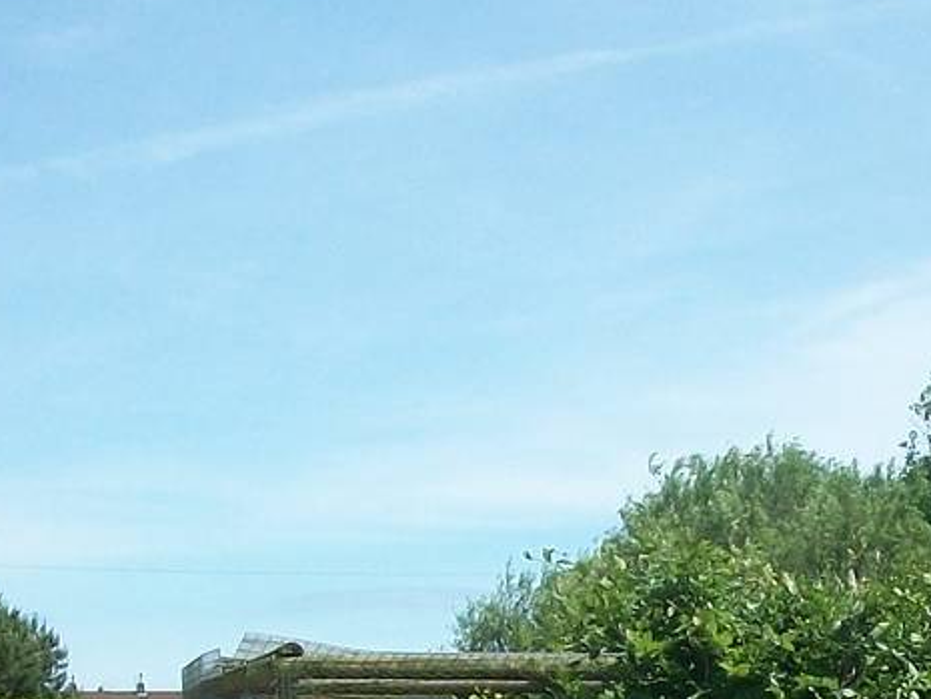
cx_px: 809
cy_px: 945
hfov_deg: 17.7
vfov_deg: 13.0
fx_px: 2959
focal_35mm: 110
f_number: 5.5
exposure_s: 1/320
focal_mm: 5.7
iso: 80
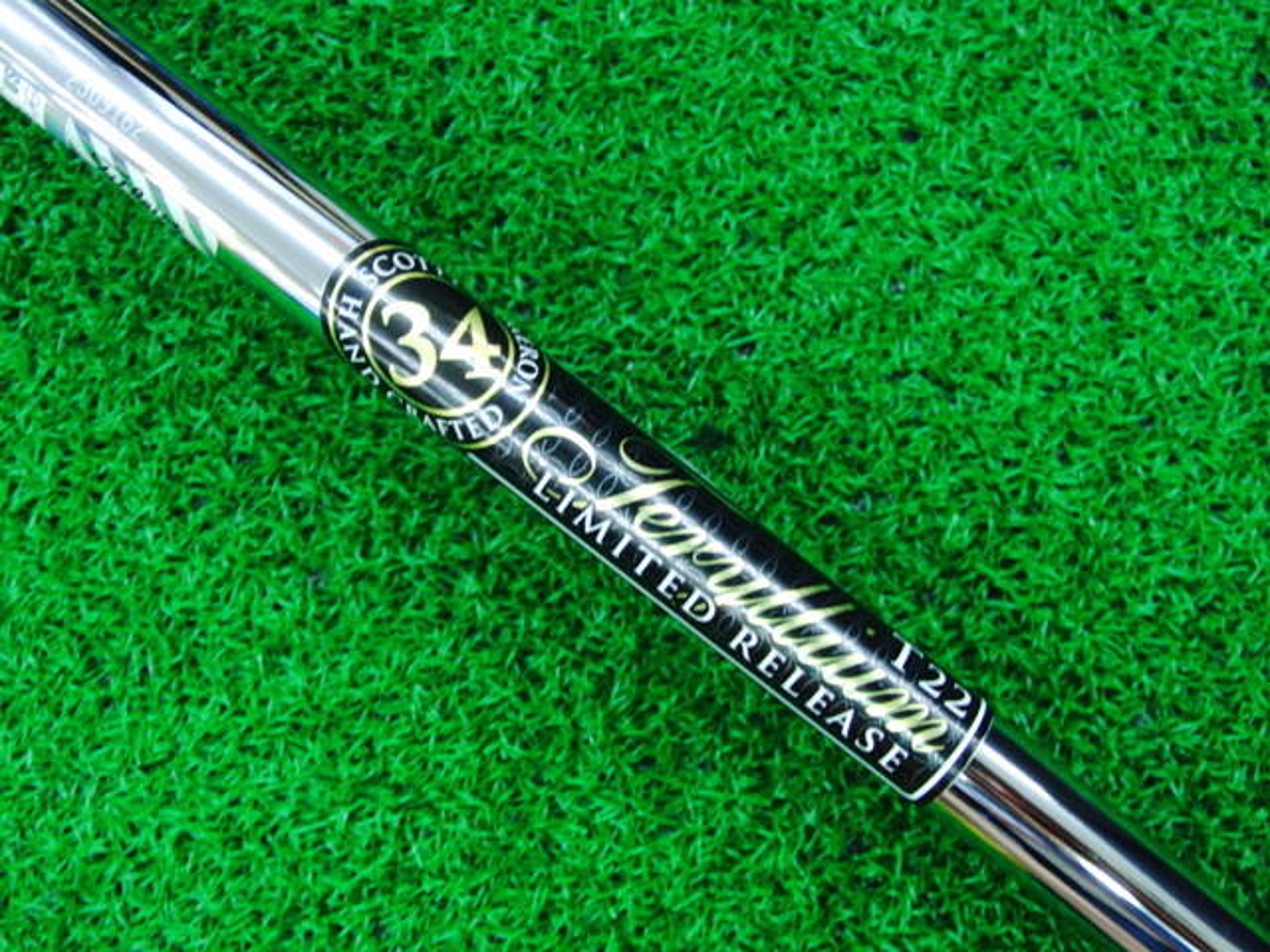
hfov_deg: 43.9
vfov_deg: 33.6
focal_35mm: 43
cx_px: 635
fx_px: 1578
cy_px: 476
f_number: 3.7
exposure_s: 1/30
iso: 400
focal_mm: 7.54
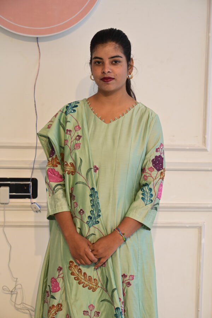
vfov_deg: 28.8
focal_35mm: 70
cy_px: 159
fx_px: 618
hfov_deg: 19.5
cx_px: 106
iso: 250
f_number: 6.3
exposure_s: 1/125
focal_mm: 70
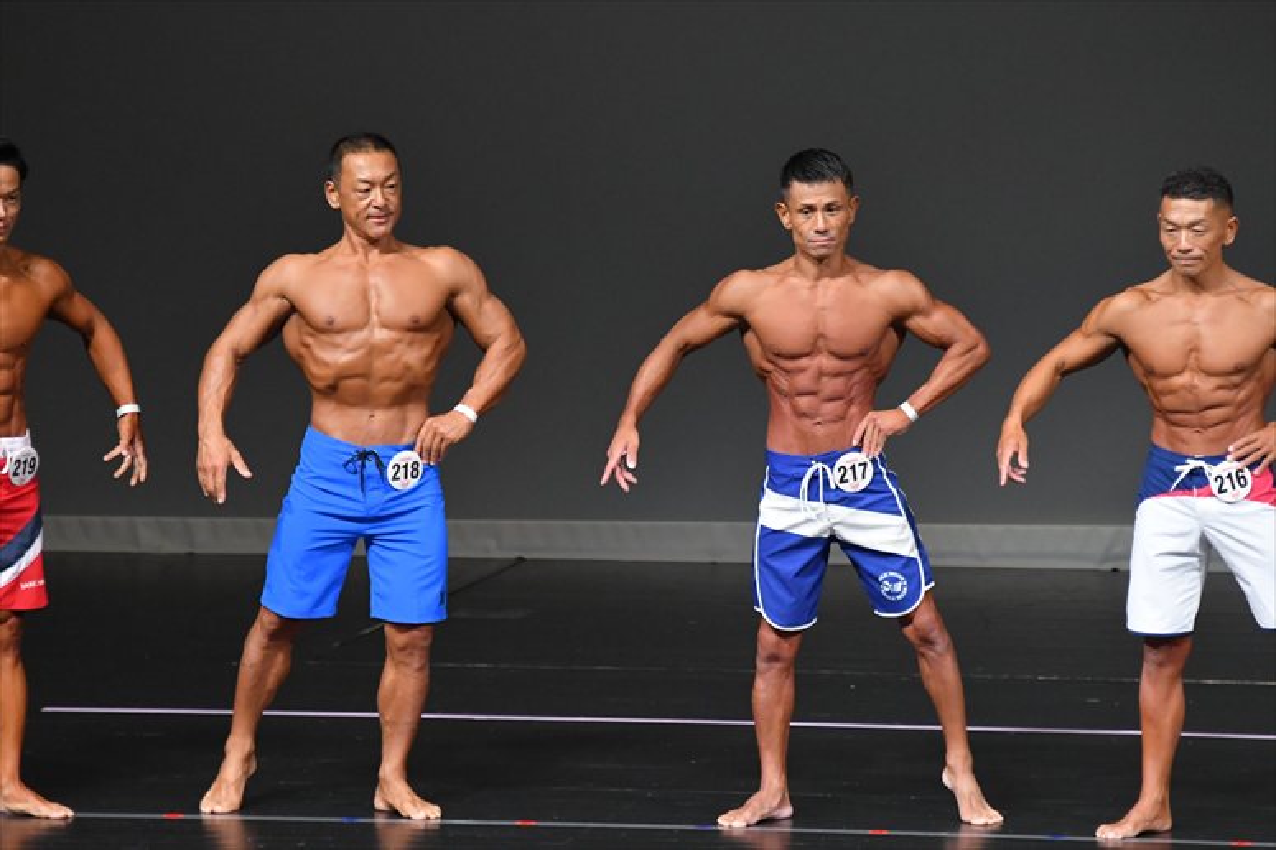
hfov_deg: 6.5
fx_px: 11160
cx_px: 638
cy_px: 425
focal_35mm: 315
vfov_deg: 4.4
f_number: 5.6
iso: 4000
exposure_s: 1/400
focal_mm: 210
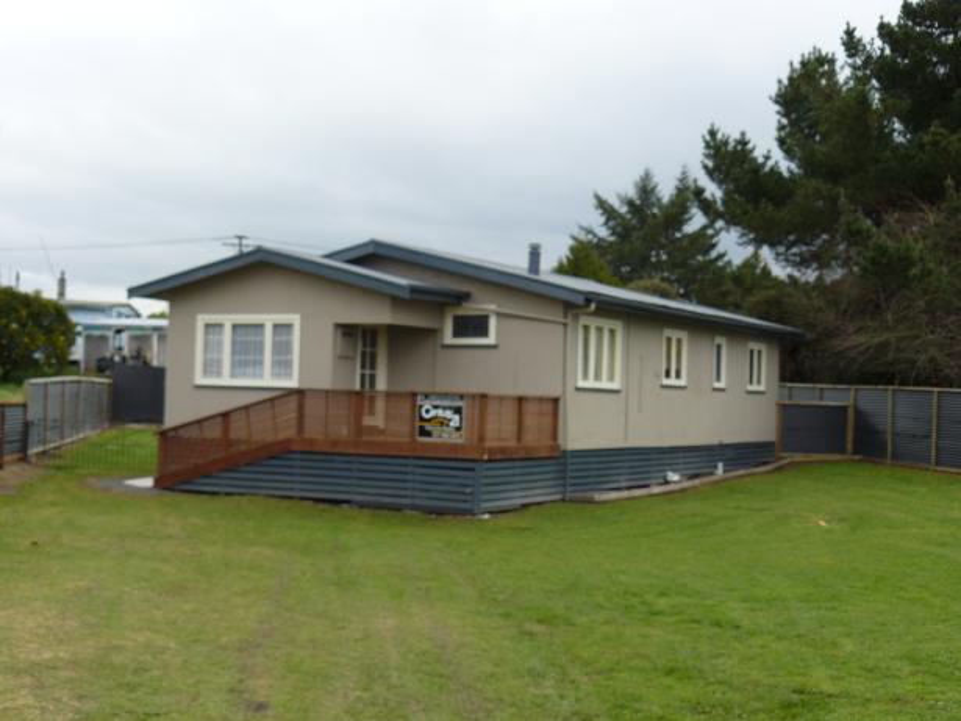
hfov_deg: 36.2
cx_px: 480
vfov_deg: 27.5
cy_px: 360
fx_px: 1471
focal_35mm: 53
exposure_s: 1/200
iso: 100
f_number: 4
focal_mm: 8.8
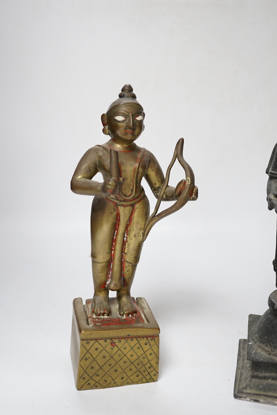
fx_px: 519
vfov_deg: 43.6
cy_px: 208
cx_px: 138
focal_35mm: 45
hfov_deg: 29.9
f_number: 3.5
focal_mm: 30
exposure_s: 1/60
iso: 500
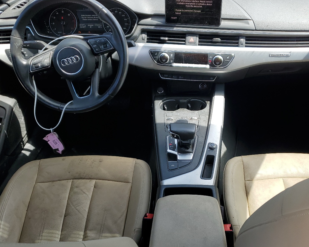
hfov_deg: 50.1
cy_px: 136
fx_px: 329
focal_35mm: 36
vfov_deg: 41.1
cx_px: 180
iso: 50
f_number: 1.5
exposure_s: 1/435
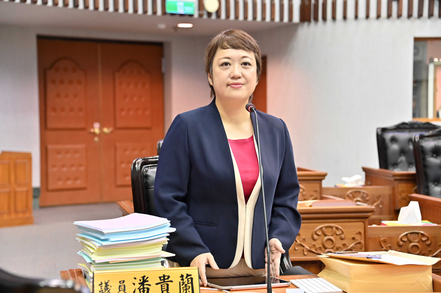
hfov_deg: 22.6
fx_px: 1102
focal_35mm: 90
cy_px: 146
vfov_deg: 15.2
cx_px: 220
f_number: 5.3
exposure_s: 1/100
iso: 2800
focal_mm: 90
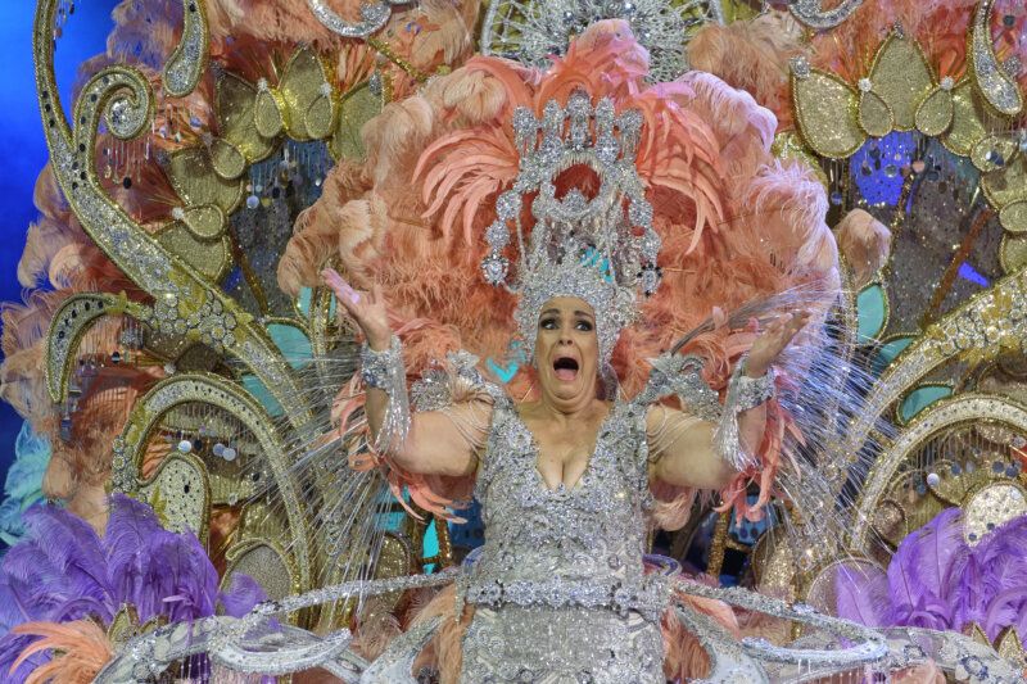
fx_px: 5989
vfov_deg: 6.5
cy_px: 342
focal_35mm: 210
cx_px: 514
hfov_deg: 9.8
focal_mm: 140
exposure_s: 1/320
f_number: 2.8
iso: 1250
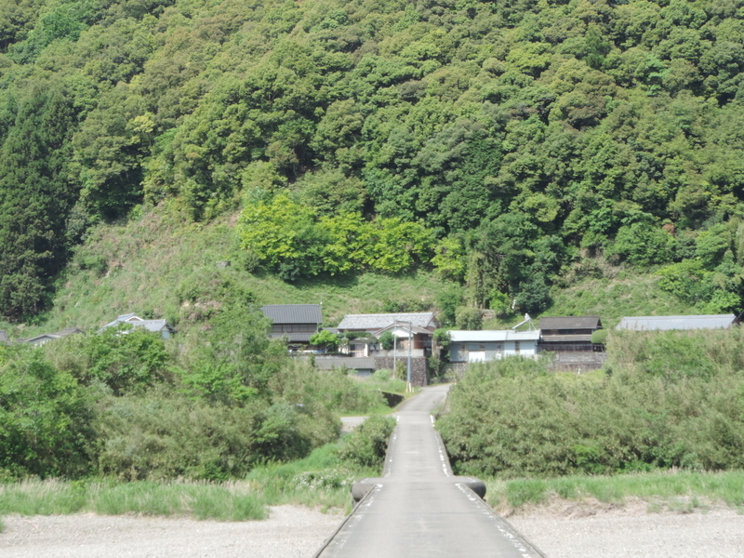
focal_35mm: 135
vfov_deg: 11.0
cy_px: 279
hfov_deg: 14.6
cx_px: 372
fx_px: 2902
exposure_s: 1/250
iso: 80
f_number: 4.3
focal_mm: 24
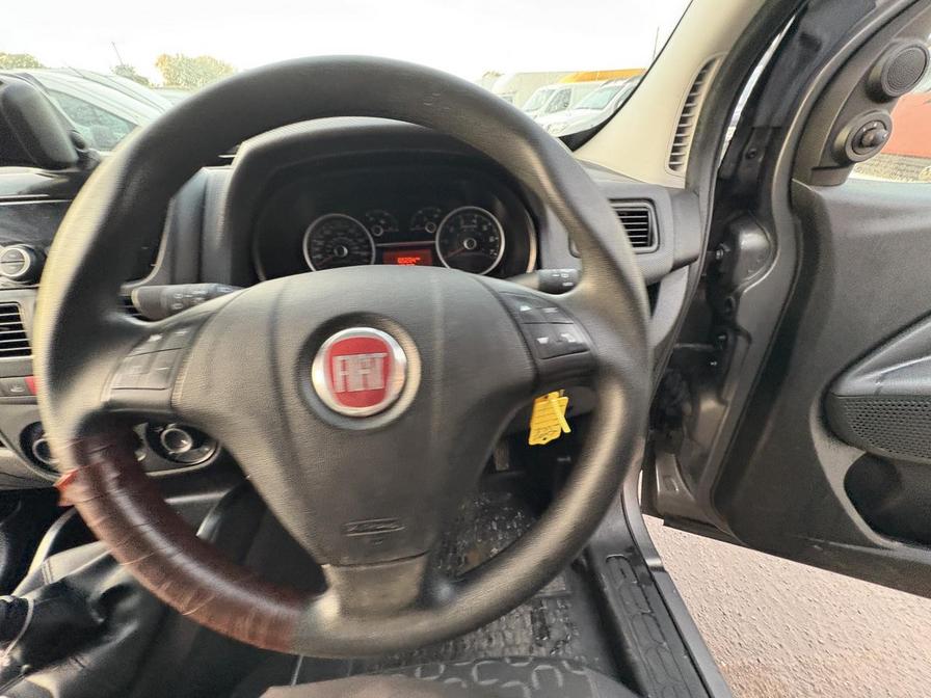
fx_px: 377
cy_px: 349
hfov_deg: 102.1
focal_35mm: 14
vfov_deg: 85.7
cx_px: 466
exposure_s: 1/60
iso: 640
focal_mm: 2.22
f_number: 2.2
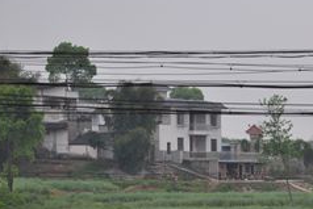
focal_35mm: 236
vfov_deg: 5.8
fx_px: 2053
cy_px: 180
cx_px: 317
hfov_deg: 8.7
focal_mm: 75
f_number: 5.3
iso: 200
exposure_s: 1/400
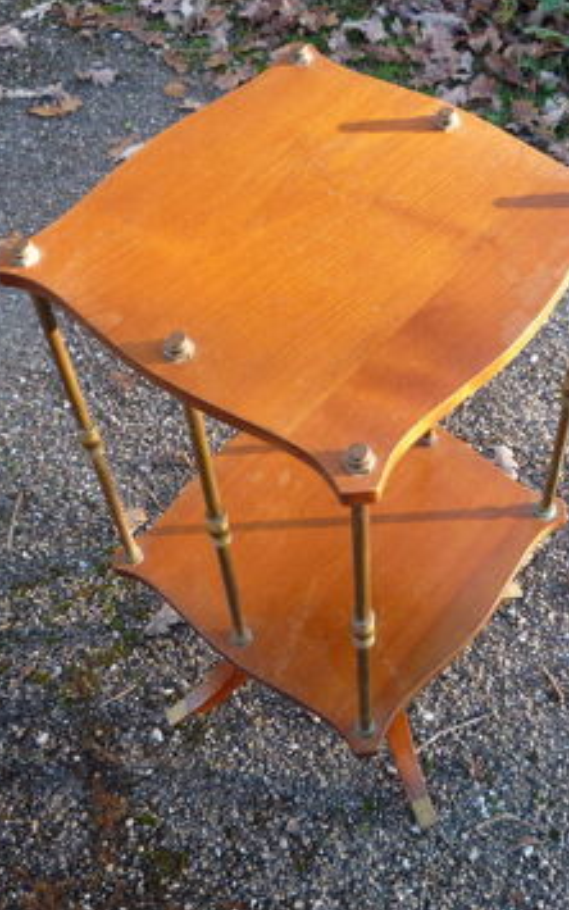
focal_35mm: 43
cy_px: 451
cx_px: 369
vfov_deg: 46.2
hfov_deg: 29.7
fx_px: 1066
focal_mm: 5.2
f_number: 3.3
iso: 100
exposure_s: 1/50
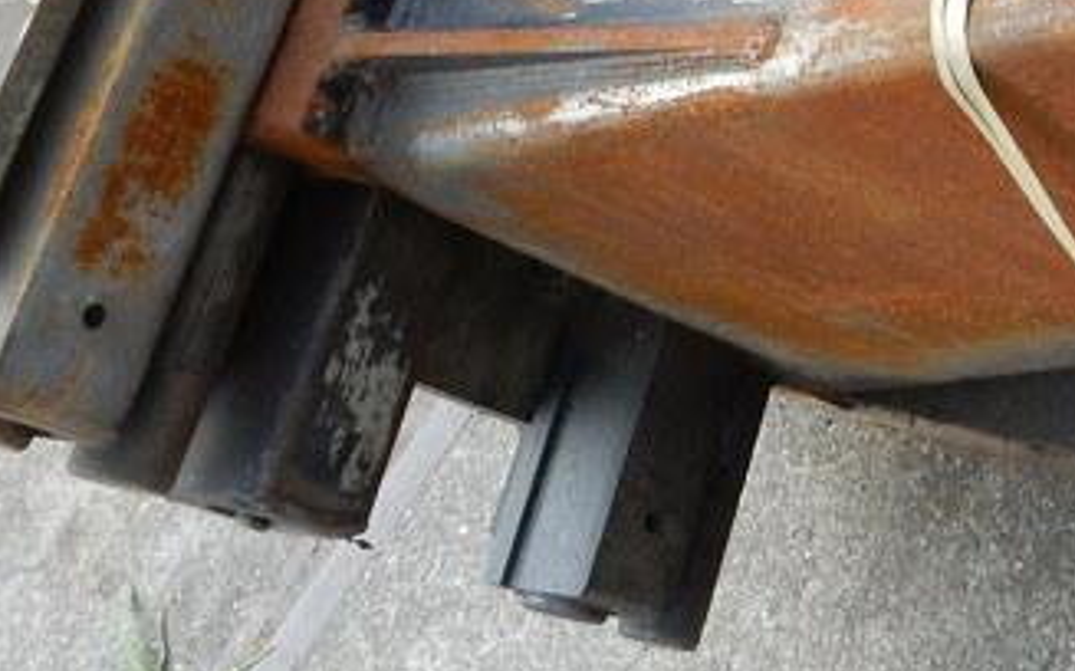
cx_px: 1285
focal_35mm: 83
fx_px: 2430
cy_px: -414
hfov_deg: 22.9
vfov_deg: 14.4
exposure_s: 1/100
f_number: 3.7
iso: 125
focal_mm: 4.5
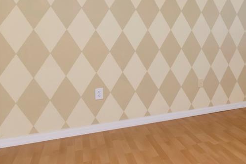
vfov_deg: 35.1
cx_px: 231
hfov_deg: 45.8
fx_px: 253
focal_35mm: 37
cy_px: 41
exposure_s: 1/125
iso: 1250
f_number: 14
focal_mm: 12
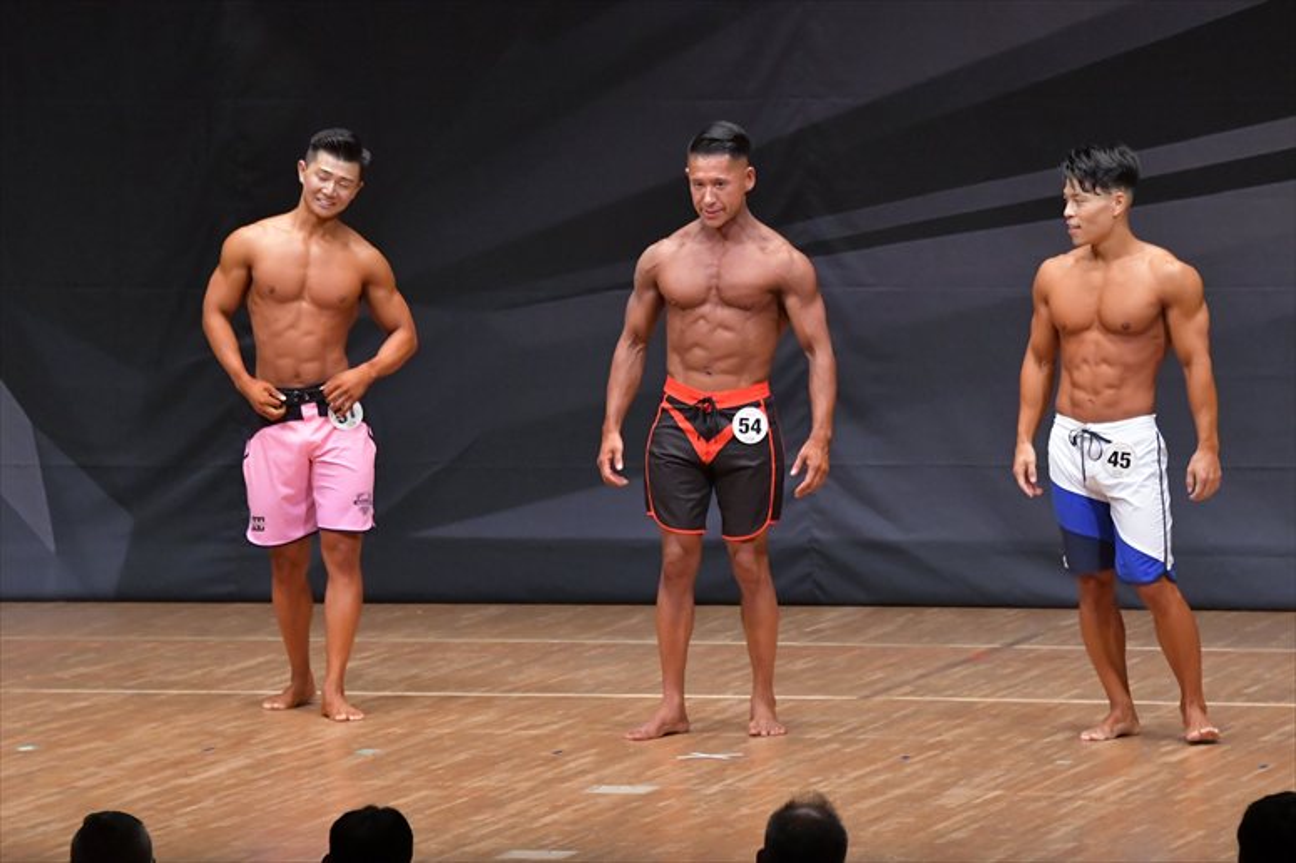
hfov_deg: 8.6
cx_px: 648
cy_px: 432
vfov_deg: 5.7
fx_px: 8636
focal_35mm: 240
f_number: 5.6
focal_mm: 160
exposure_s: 1/400
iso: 6400
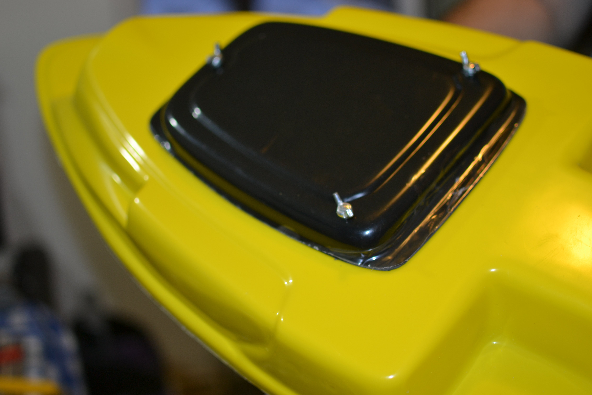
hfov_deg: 37.2
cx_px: 293
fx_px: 880
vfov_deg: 25.3
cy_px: 195
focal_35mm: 54
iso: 160
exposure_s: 1/60
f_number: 1.8
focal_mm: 35
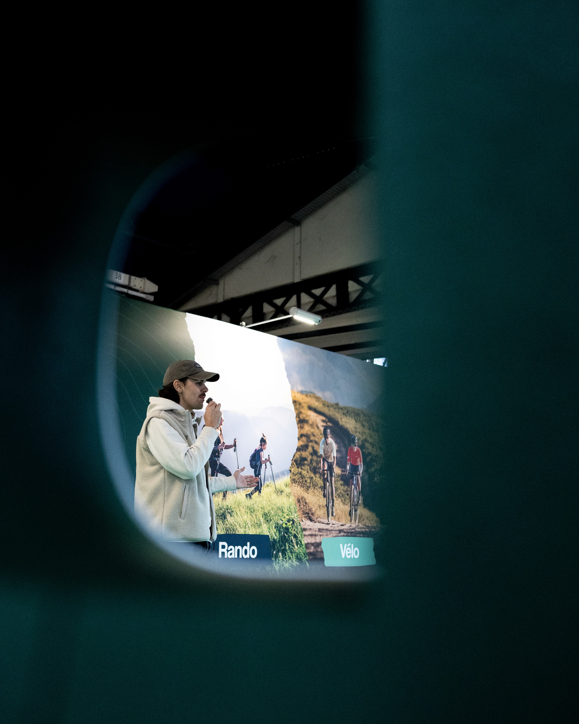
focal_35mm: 46
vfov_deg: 40.3
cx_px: 295
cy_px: 343
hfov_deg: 32.7
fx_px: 985
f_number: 3.2
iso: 4000
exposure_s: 1/200
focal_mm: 40
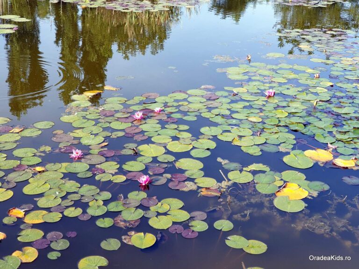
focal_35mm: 52
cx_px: 180
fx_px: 539
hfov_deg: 36.8
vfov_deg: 28.0
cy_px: 134
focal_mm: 6
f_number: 2.4
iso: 100
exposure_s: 1/170
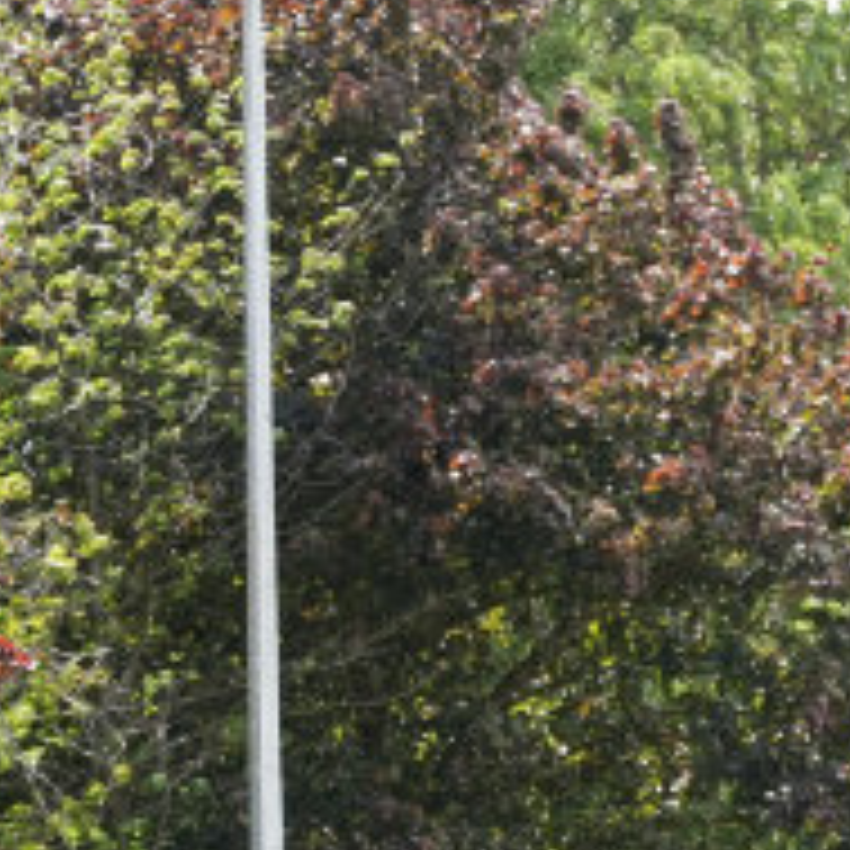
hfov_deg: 5.7
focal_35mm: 308
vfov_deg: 5.7
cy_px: 956
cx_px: 980
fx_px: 8569
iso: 250
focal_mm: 67.1
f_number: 2.8
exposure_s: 1/1250
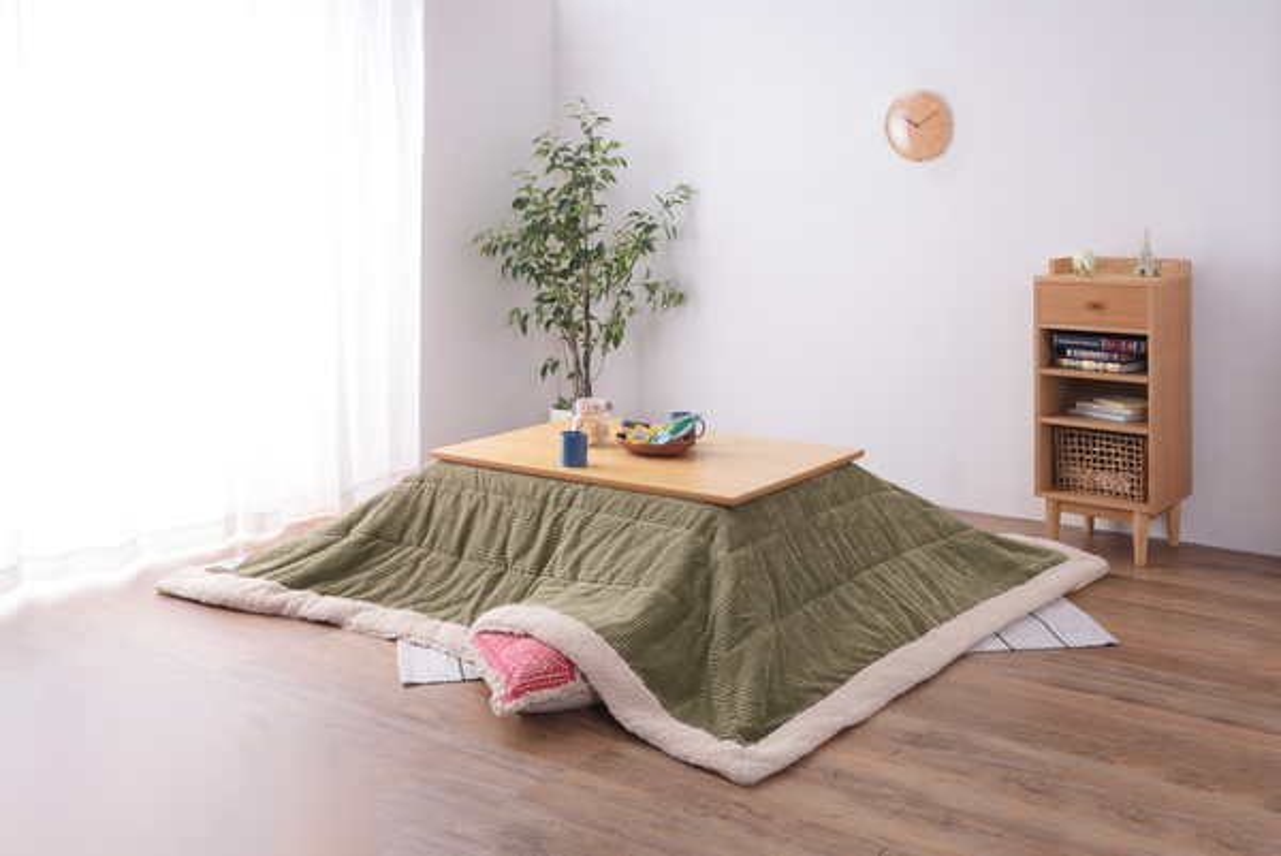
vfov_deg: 37.9
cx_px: 640
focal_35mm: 35
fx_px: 1246
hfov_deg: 54.4
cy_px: 428
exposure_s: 1/125
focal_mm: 35
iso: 250
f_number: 11
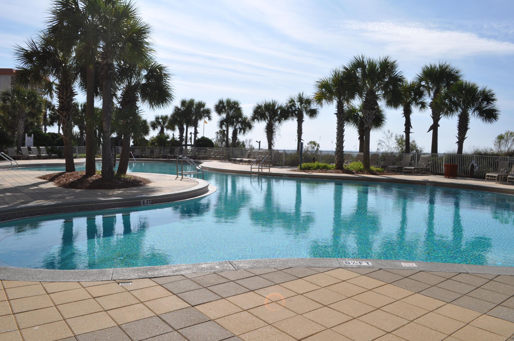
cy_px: 170
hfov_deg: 67.4
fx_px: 385
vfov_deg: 47.8
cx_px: 257
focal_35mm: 27
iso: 200
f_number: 11
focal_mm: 18
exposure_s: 1/500
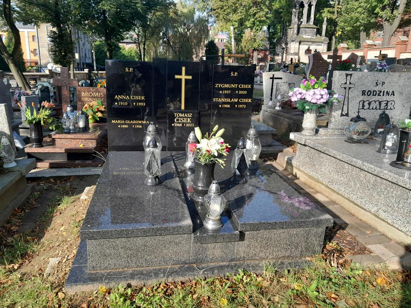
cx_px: 206
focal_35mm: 27
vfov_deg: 51.4
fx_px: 321
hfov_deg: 65.3
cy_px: 154
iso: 40
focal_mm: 4
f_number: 1.8
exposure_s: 1/139
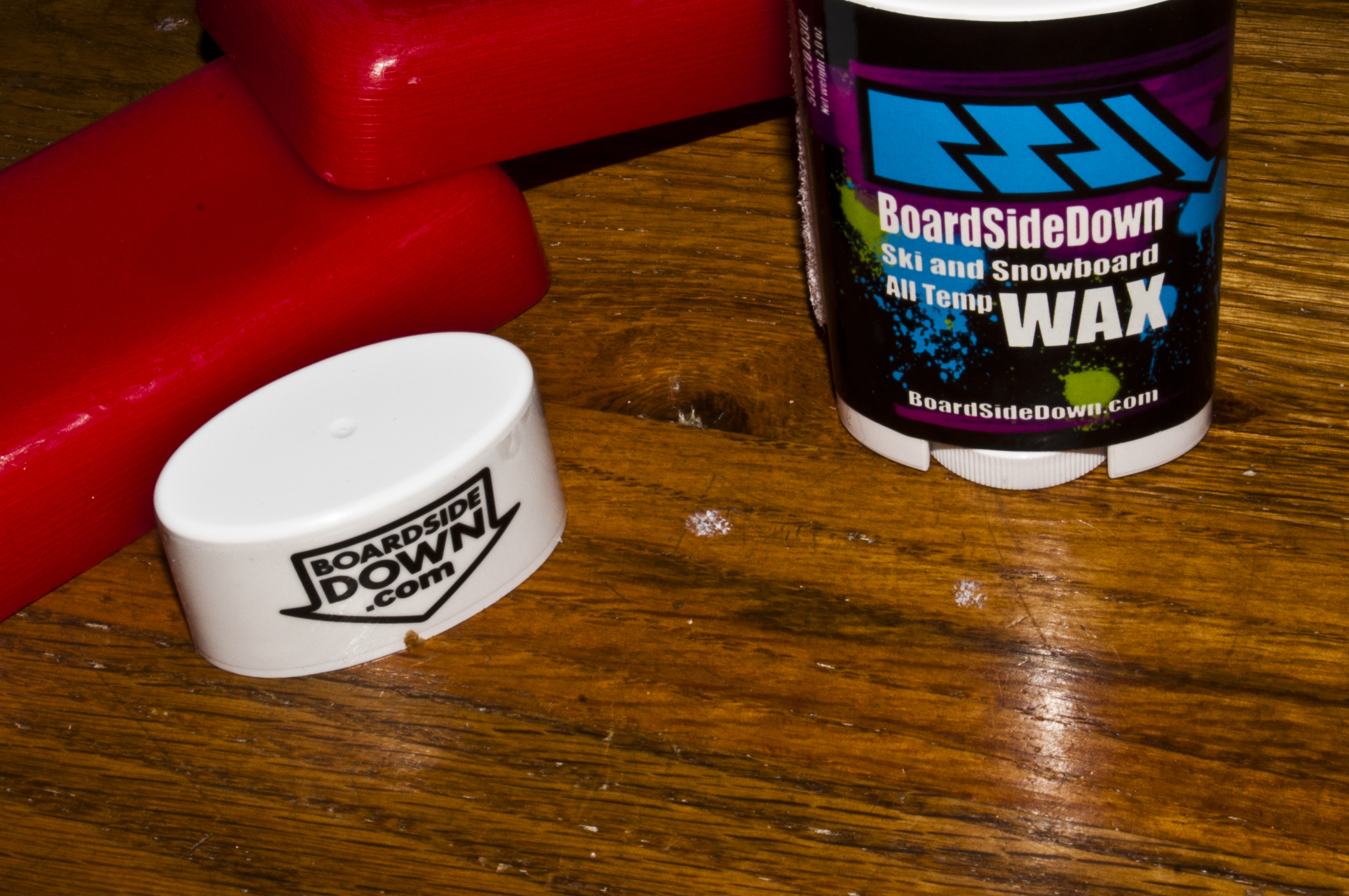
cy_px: 274
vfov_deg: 18.1
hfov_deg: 27.0
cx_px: 508
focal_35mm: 75
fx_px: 2797
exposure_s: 1/500
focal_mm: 35
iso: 200
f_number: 25
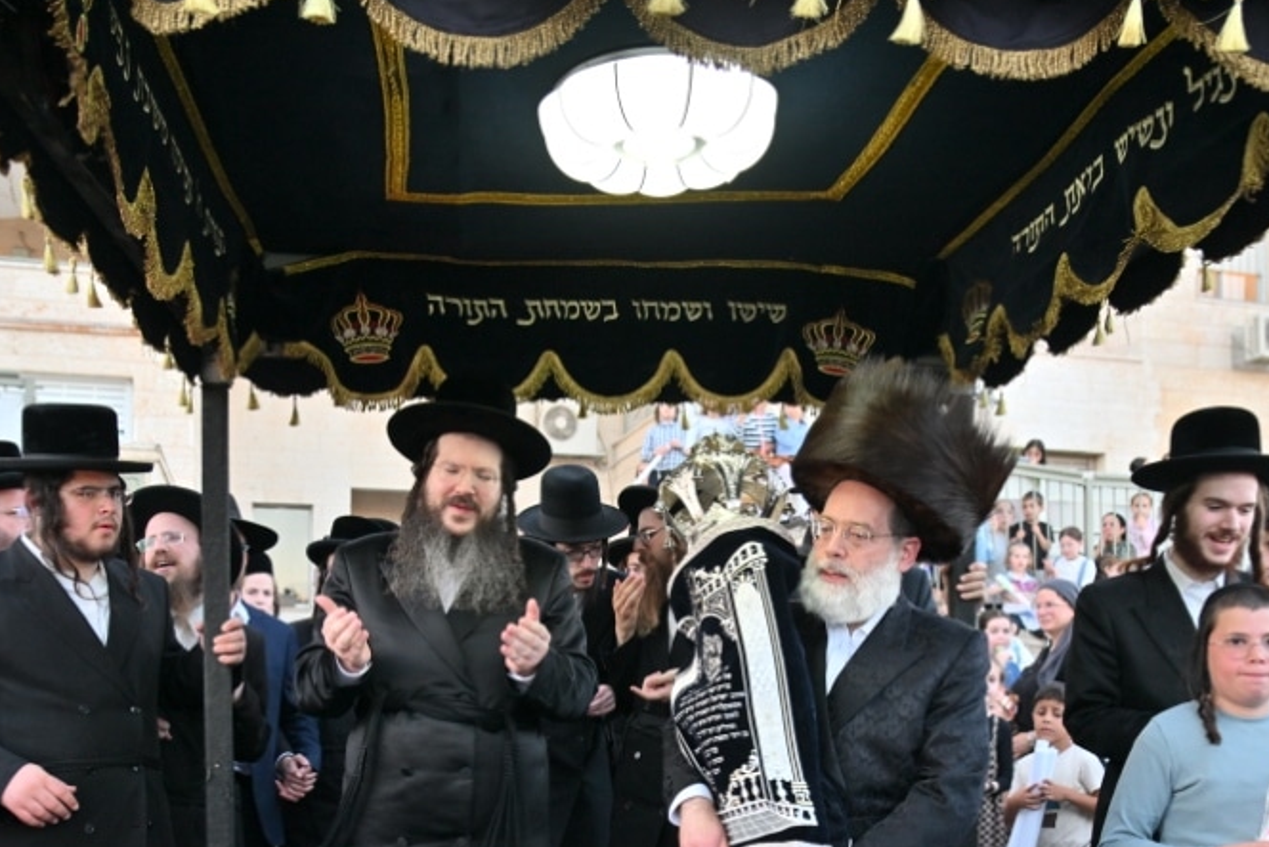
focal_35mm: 37
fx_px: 1304
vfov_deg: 35.1
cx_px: 612
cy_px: 640
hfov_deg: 51.9
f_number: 4
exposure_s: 1/200
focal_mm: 24
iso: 320
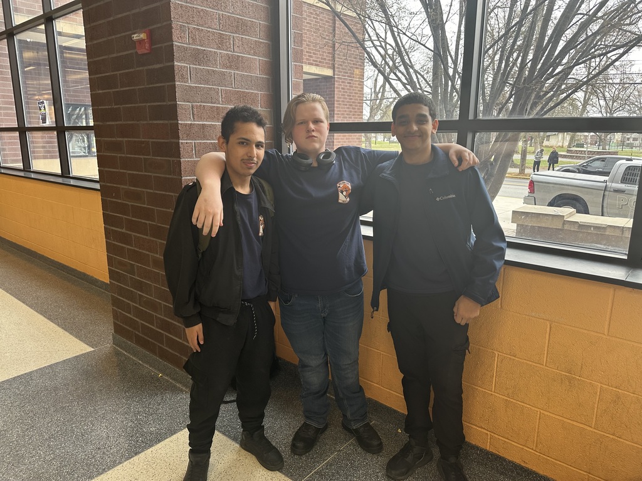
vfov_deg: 56.8
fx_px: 445
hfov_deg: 71.6
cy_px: 240
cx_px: 321
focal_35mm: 24
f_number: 1.78
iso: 125
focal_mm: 6.86
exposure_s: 1/121
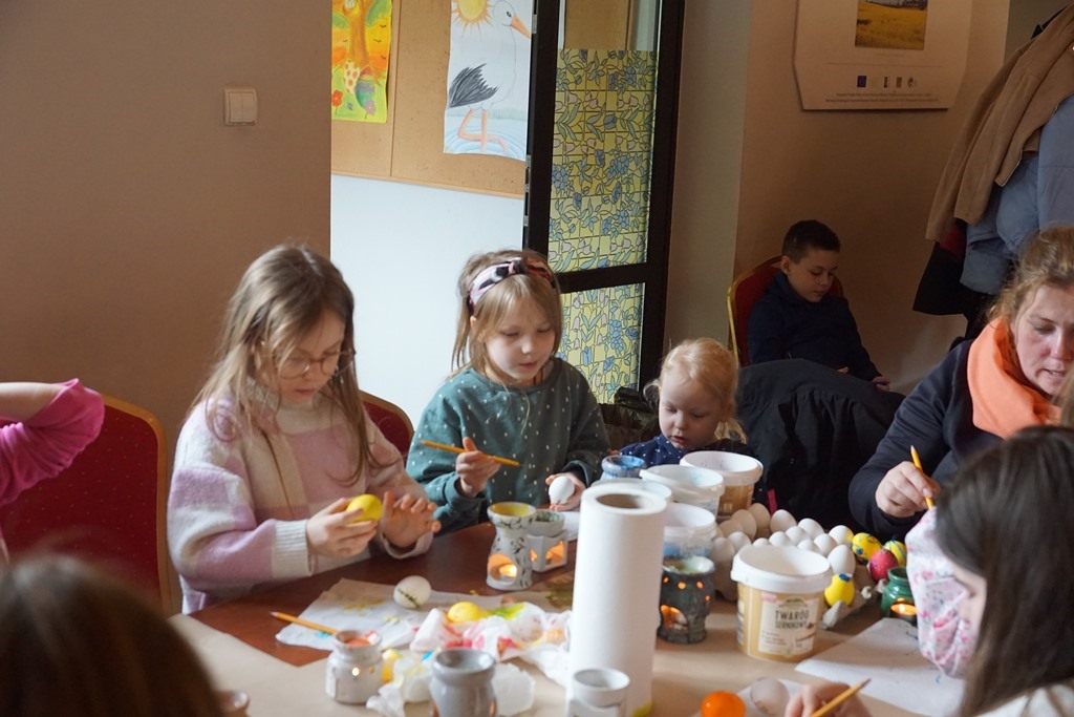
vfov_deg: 25.8
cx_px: 537
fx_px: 1566
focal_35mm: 52
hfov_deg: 37.8
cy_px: 358
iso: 2000
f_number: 4
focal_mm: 35
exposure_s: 1/160
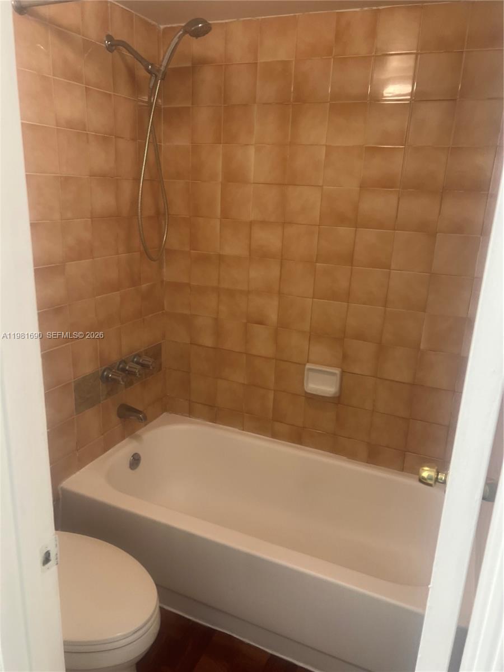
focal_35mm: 26
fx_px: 505
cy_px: 336
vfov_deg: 67.3
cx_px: 252
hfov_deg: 53.1
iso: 80
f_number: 1.5
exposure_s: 1/61
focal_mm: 5.7
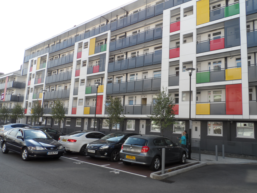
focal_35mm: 26
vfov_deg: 53.1
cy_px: 96
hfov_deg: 67.3
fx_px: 193
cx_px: 128
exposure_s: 1/350
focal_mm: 4.3
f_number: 3.2
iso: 80
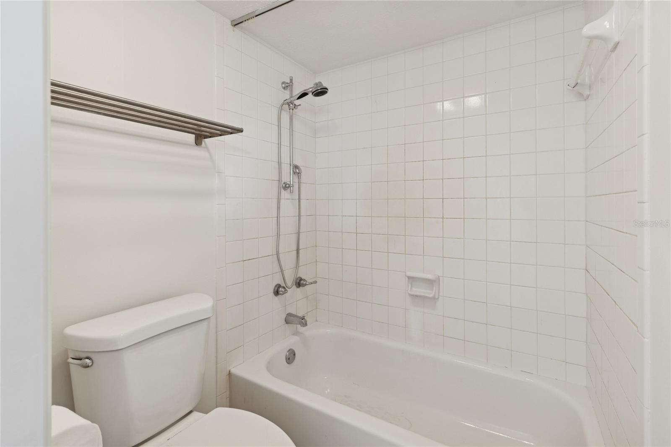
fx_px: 280
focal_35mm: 15
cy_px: 224
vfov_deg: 77.3
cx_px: 336
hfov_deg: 100.4
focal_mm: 10
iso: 100
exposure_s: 1/2.5
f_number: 7.1
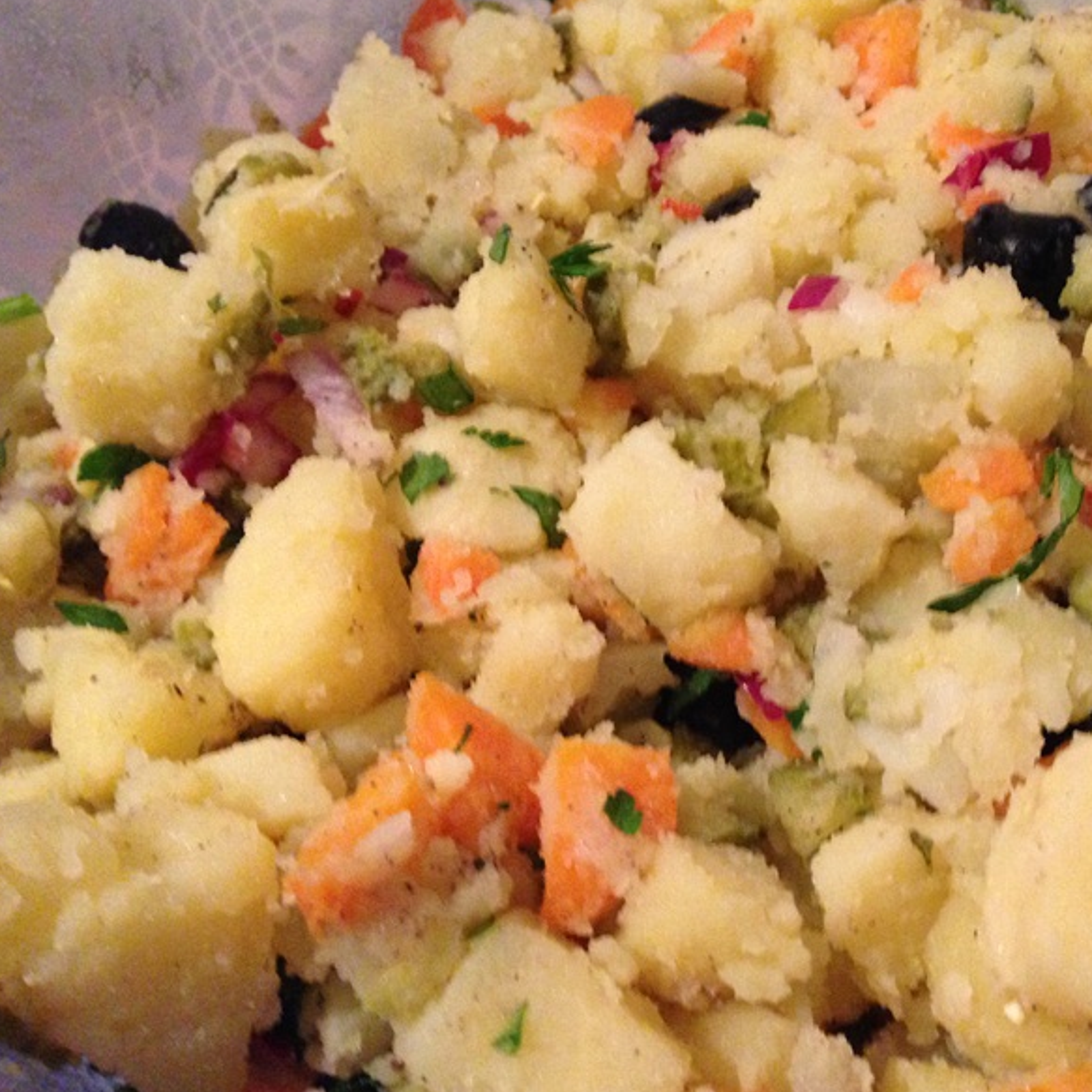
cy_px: 545
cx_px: 736
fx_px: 1428
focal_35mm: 40
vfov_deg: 41.9
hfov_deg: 41.3
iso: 500
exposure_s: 1/15
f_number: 2.4
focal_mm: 4.12
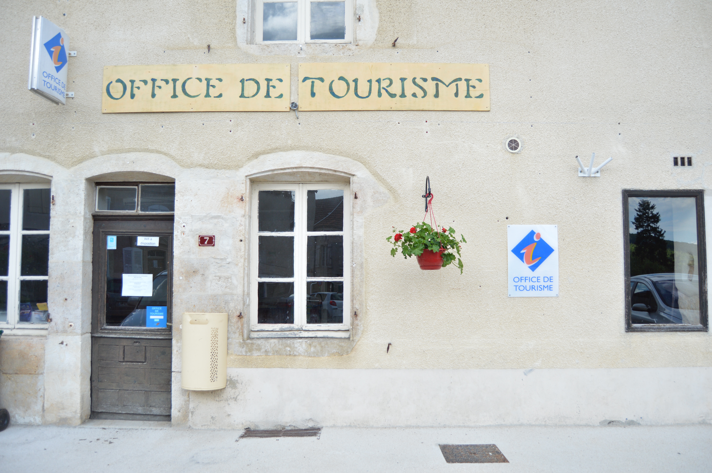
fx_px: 534
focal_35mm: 27
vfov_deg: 47.8
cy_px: 236
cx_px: 356
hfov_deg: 67.4
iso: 200
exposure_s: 1/500
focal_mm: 18
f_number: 3.5
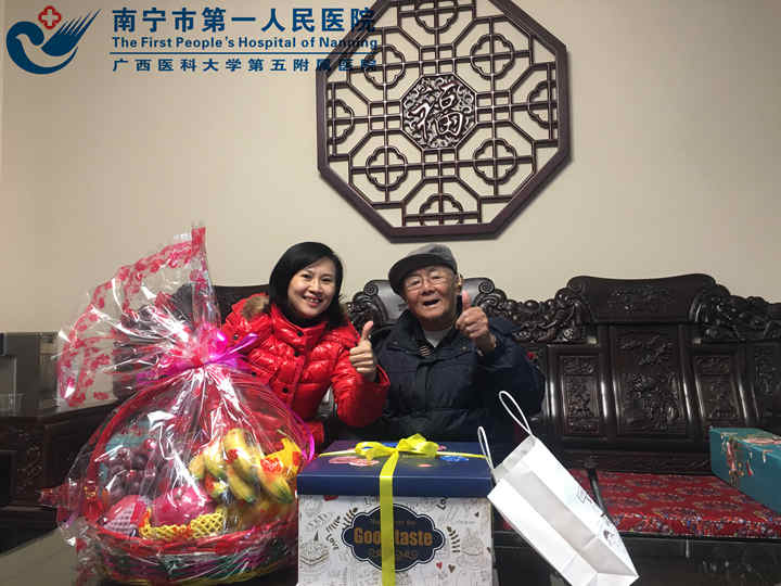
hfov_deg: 61.7
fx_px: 654
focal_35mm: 29
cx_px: 390
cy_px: 293
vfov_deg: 48.2
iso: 64
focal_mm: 4.15
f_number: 2.2
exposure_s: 1/17
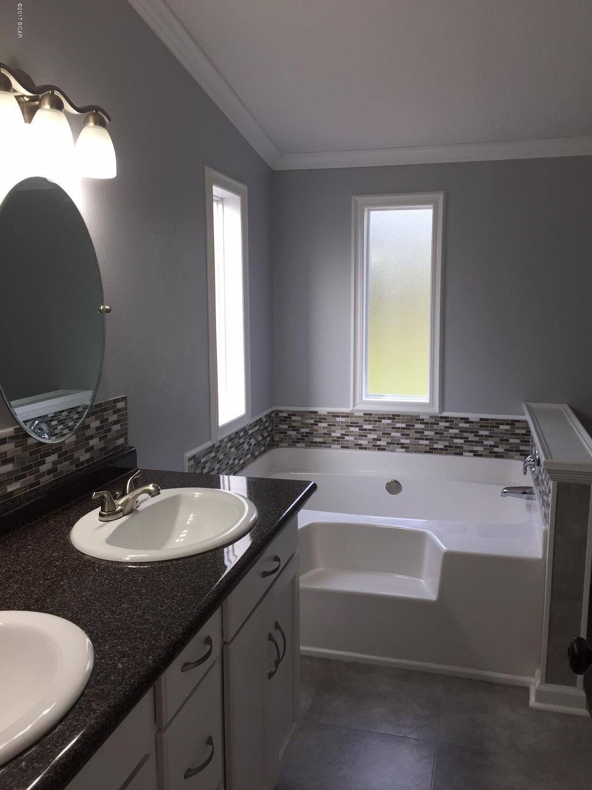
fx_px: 661
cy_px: 395
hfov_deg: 48.2
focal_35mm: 29
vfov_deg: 61.7
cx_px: 296
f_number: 2.2
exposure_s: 1/120
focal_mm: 4.15
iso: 40
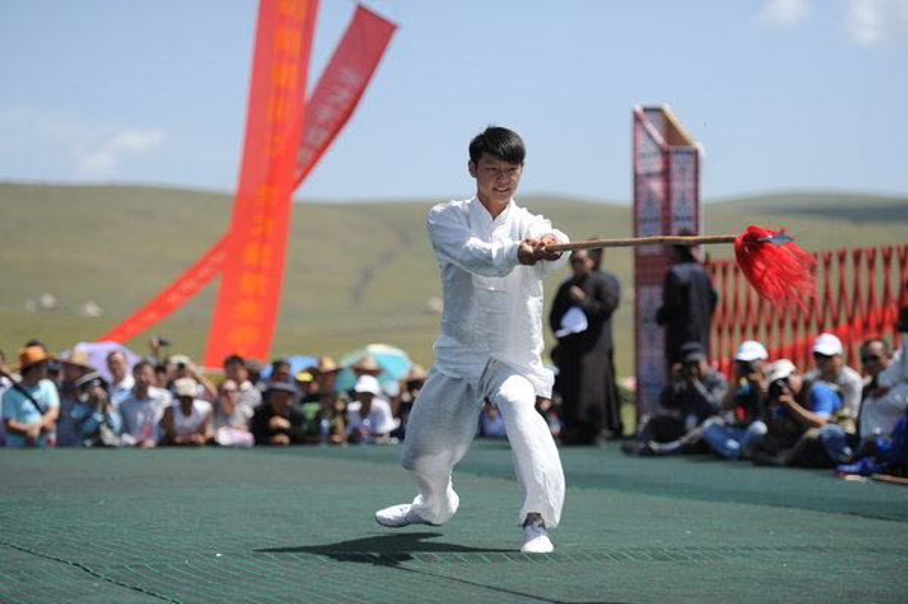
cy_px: 302
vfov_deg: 11.8
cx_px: 454
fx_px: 2923
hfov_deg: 17.7
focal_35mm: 116
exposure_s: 1/5000
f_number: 2.8
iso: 320
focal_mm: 116
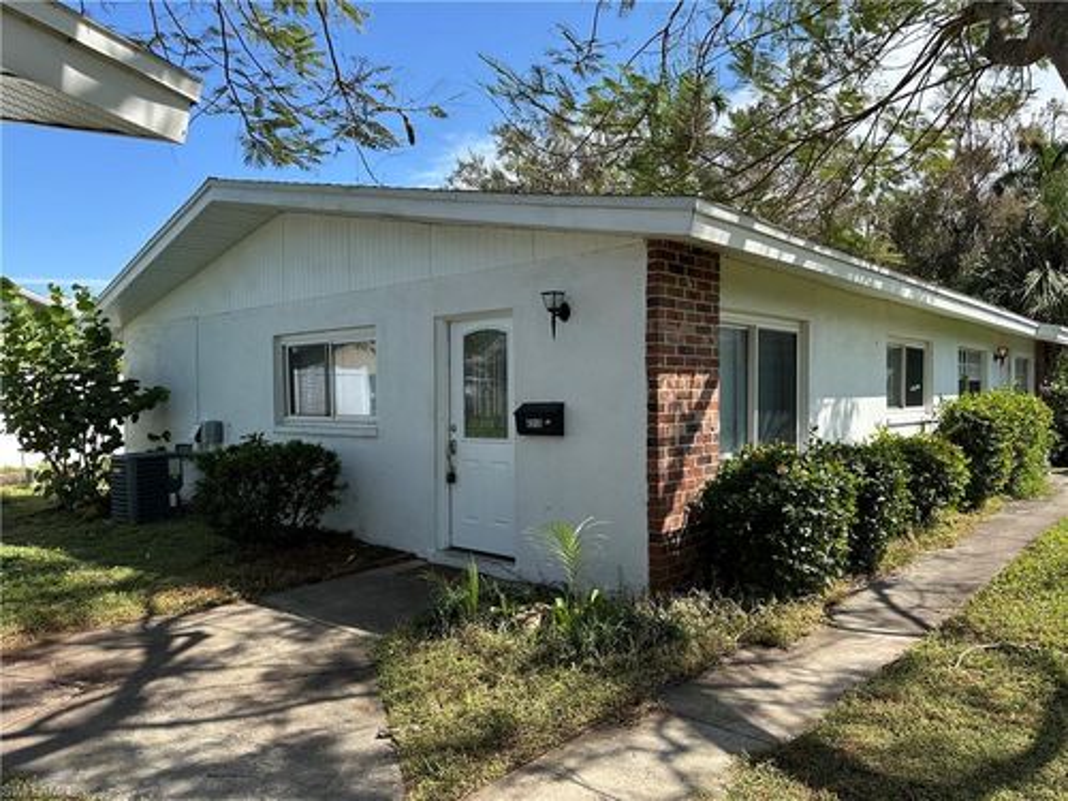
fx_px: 740
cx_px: 534
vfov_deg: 56.8
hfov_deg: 71.6
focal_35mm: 24
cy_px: 400
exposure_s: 1/2155
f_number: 1.78
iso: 80
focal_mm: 6.86
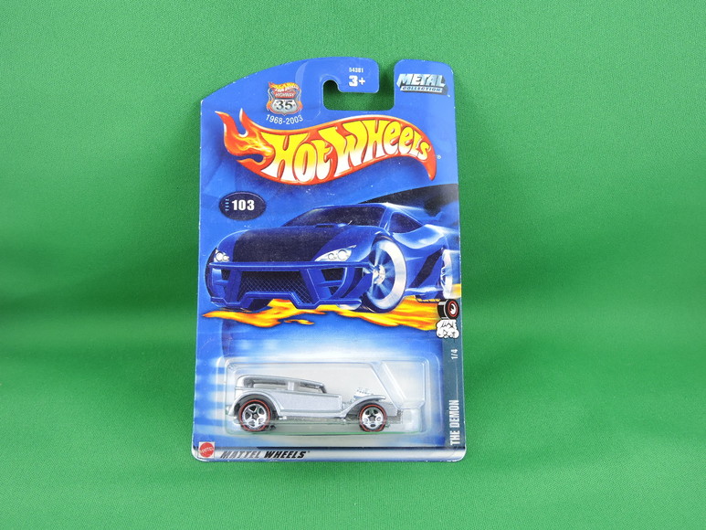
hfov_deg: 60.0
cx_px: 353
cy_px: 265
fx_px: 612
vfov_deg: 46.8
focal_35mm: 30
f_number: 3.5
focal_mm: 5.4
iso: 140
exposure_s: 1/30
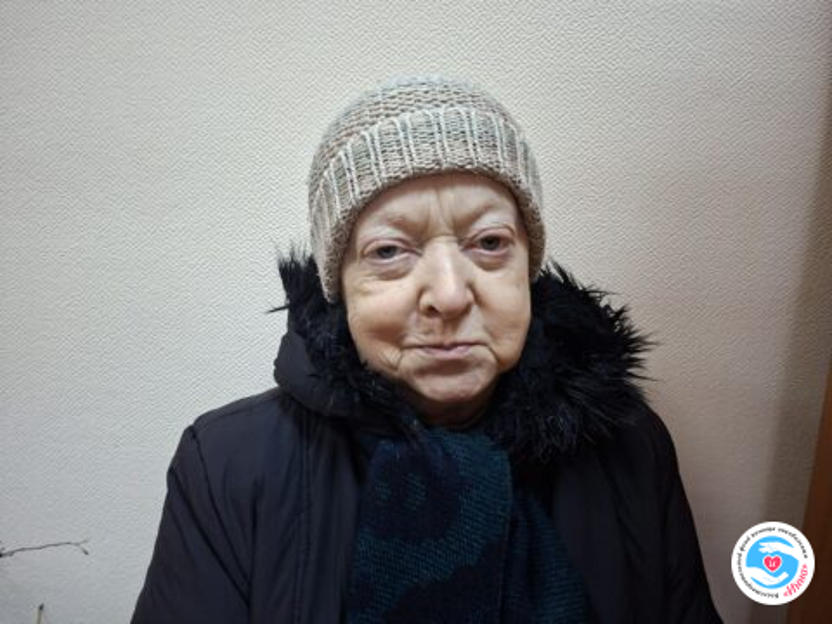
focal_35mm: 23
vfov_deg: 58.9
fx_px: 553
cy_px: 312
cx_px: 416
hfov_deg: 73.9
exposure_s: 1/25
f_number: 1.8
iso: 400
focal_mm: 5.54
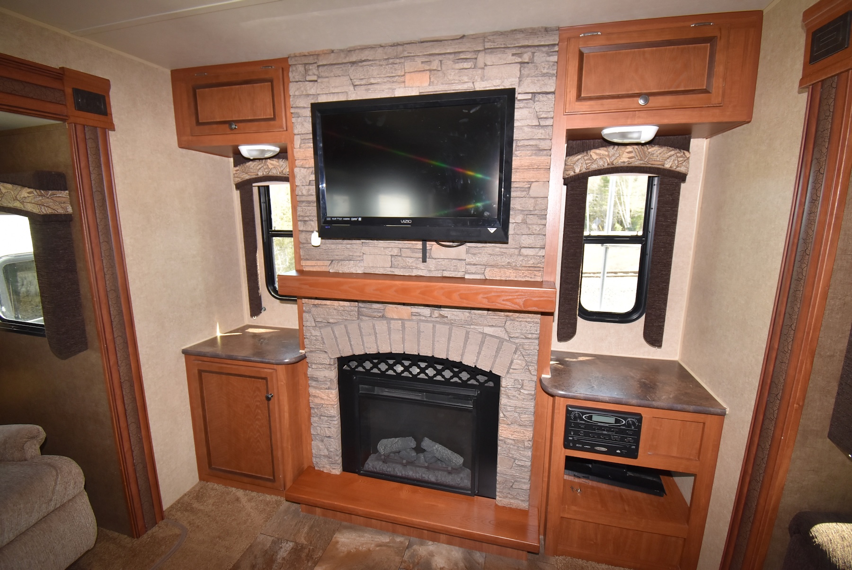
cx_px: 426
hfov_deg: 100.3
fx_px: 355
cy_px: 285
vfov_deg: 77.5
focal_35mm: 15
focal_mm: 10
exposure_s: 1/80
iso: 800
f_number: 4.5
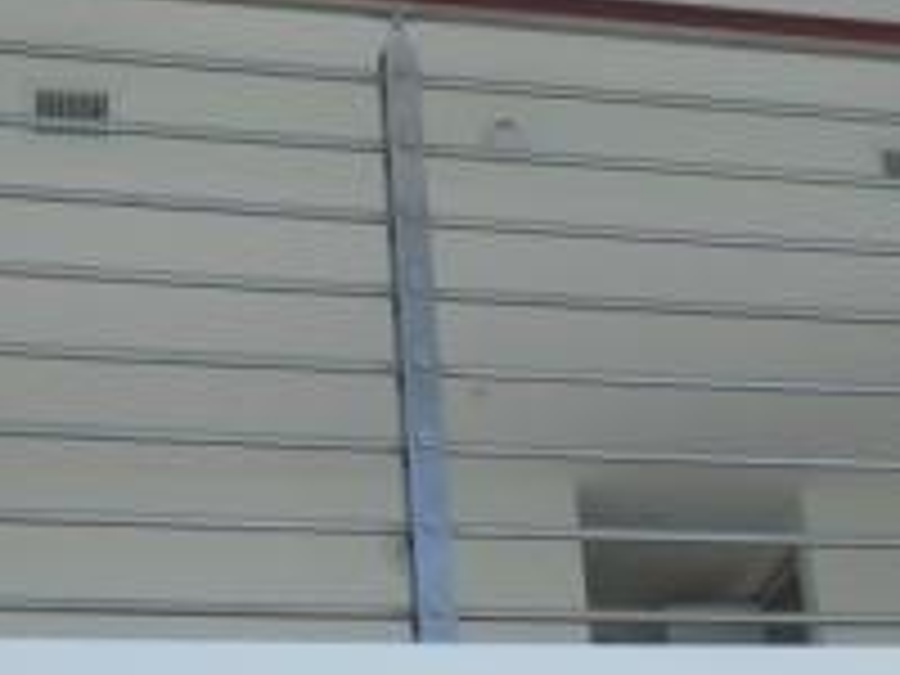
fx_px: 2210
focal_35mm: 85
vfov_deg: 17.4
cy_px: 288
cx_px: 567
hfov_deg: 23.0
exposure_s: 1/200
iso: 50
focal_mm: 6.3
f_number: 4.4
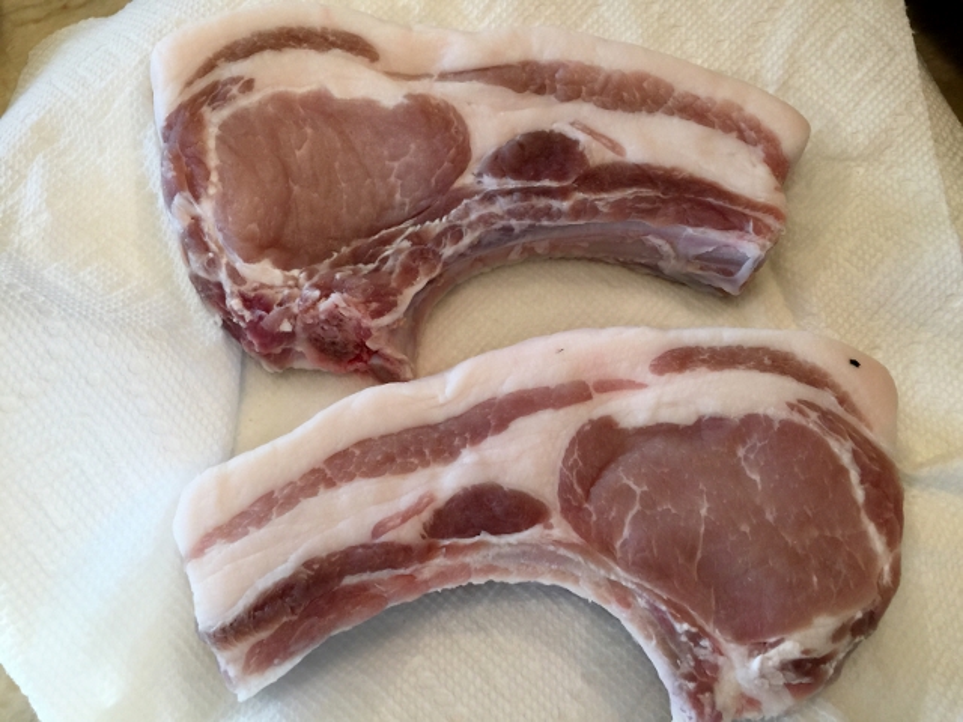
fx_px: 807
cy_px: 361
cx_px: 482
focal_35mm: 29
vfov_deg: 48.2
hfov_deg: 61.7
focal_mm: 4.15
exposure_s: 1/30
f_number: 2.2
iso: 40
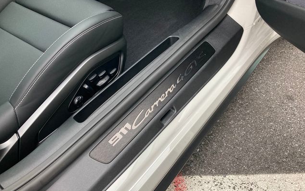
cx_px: 154
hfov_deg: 62.9
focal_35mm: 30
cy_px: 105
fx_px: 249
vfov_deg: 41.8
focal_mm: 3.99
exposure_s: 1/121
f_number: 1.8
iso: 64
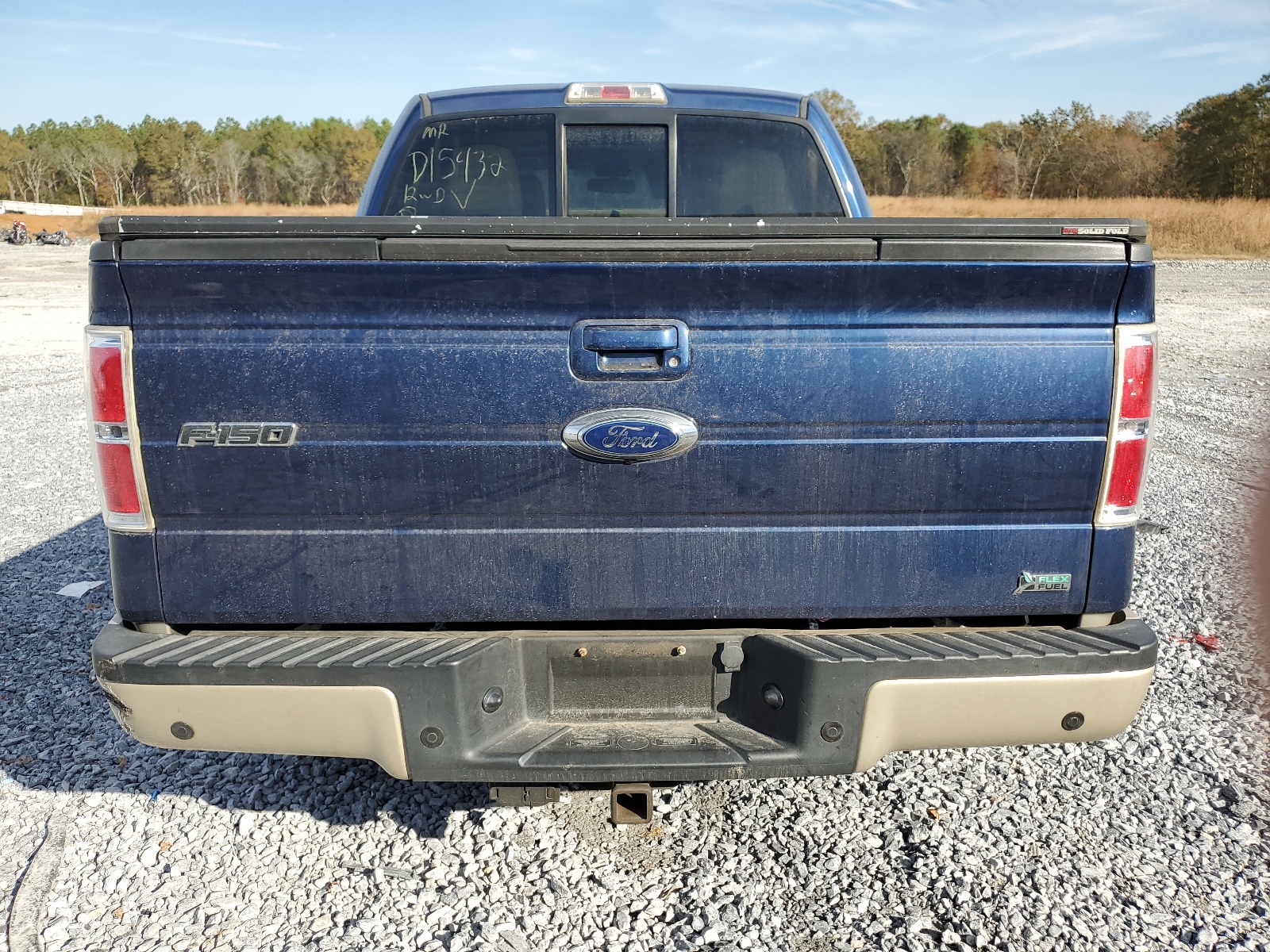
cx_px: 635
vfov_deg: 53.1
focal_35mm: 26
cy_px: 476
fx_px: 954
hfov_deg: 67.3
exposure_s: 1/2000
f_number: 1.5
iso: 50
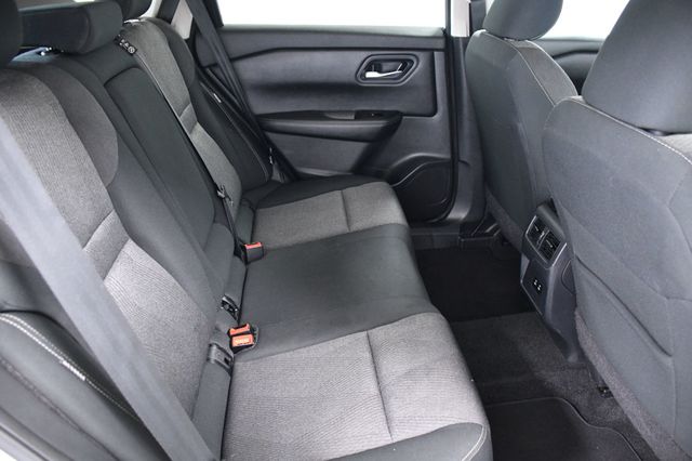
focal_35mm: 27
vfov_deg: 47.9
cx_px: 346
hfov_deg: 67.4
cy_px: 230
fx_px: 519
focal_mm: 18
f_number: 3.5
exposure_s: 1/50
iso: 2500
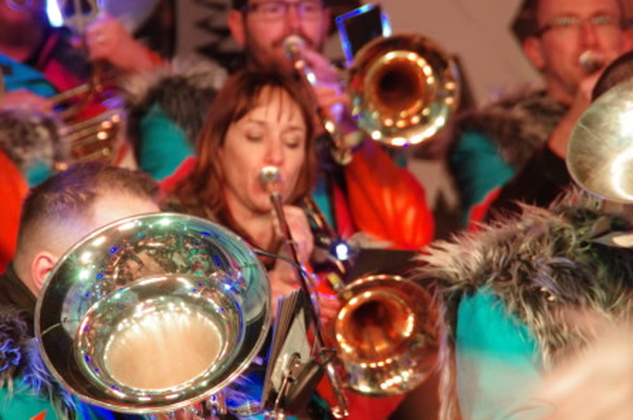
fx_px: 5899
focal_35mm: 336
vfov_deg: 4.1
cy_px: 194
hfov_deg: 6.1
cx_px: 295
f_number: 6.3
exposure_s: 1/13
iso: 3200
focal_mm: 200
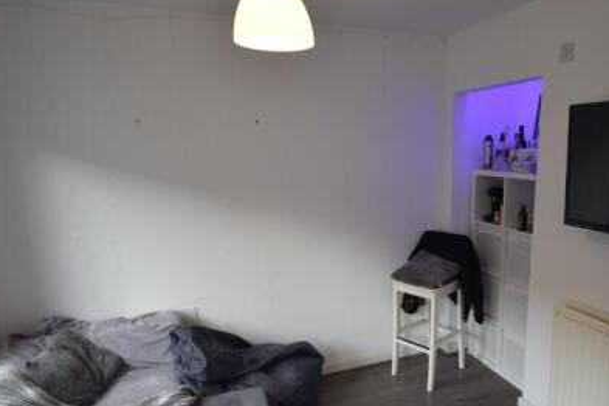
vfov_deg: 50.8
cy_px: 250
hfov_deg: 70.0
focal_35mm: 25
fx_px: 423
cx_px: 391
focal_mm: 10
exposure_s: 1/80
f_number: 4.5
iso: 400
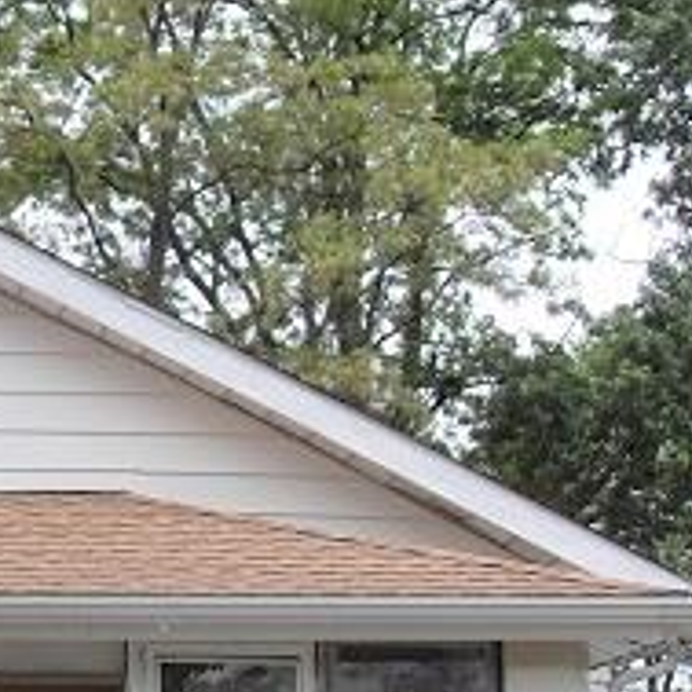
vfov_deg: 16.7
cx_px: -201
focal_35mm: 102
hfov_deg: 16.2
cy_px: 696
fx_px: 2307
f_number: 2.8
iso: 80
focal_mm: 6.3
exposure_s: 1/1000
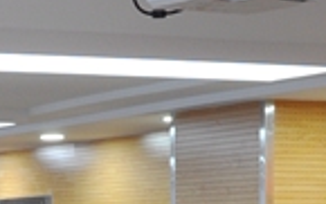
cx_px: 85
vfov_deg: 5.9
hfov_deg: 10.1
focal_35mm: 208
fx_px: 1850
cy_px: 569
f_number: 4.5
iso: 400
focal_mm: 22
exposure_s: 1/20
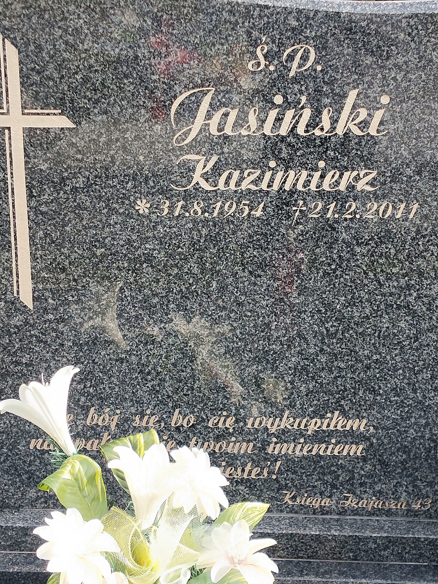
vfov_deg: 73.9
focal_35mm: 23
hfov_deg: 58.9
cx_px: 219
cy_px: 292
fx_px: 388
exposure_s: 1/487
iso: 86
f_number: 1.7
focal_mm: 3.99
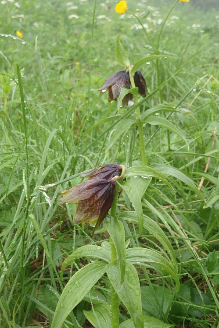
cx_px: 106
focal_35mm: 40
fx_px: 365
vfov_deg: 48.5
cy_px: 165
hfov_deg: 33.4
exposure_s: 1/80
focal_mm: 6.53
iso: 64
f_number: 4.1
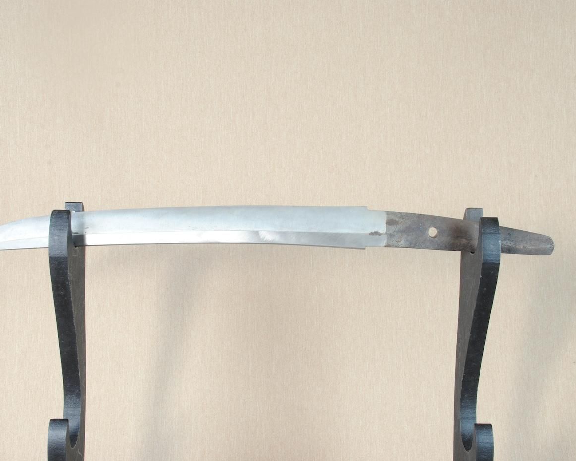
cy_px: 230
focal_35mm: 53
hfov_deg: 35.6
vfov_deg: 28.8
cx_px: 260
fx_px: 896
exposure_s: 1/2
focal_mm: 31
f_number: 11
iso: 400
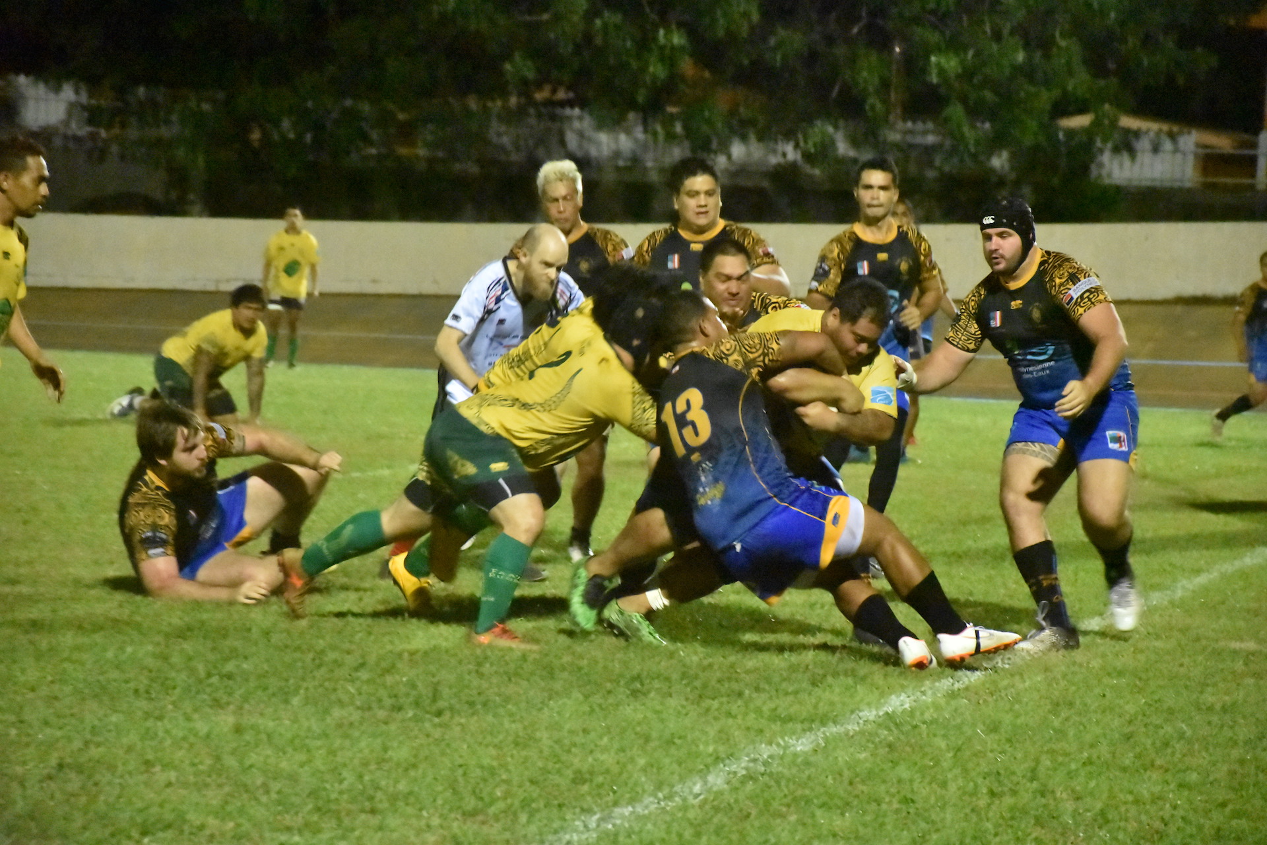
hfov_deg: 13.0
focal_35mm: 158
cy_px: 422
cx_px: 634
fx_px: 5543
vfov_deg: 8.7
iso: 25600
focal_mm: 105
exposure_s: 1/160
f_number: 5.6
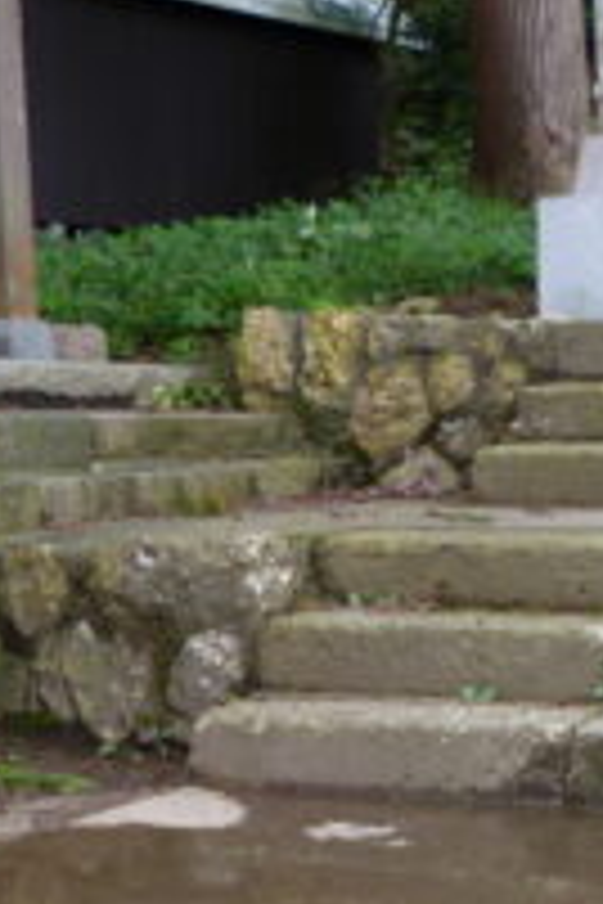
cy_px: 454
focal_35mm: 87
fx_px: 2186
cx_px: 495
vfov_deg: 23.4
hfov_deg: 15.6
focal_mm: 5
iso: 125
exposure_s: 1/60
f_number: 2.7
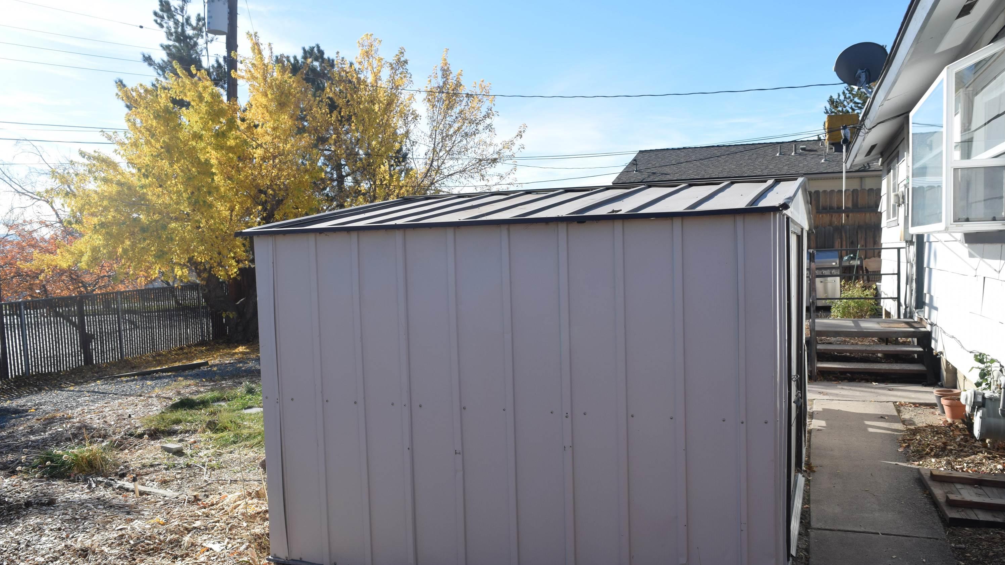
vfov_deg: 40.2
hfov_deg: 66.1
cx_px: 510
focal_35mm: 29
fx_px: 773
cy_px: 300
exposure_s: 1/320
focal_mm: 18
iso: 200
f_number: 9
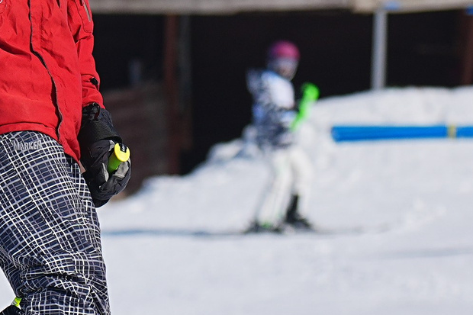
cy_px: 108
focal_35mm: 582
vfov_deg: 2.4
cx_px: -47
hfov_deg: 3.5
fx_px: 7644
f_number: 2.8
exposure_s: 1/5000
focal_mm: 94
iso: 100
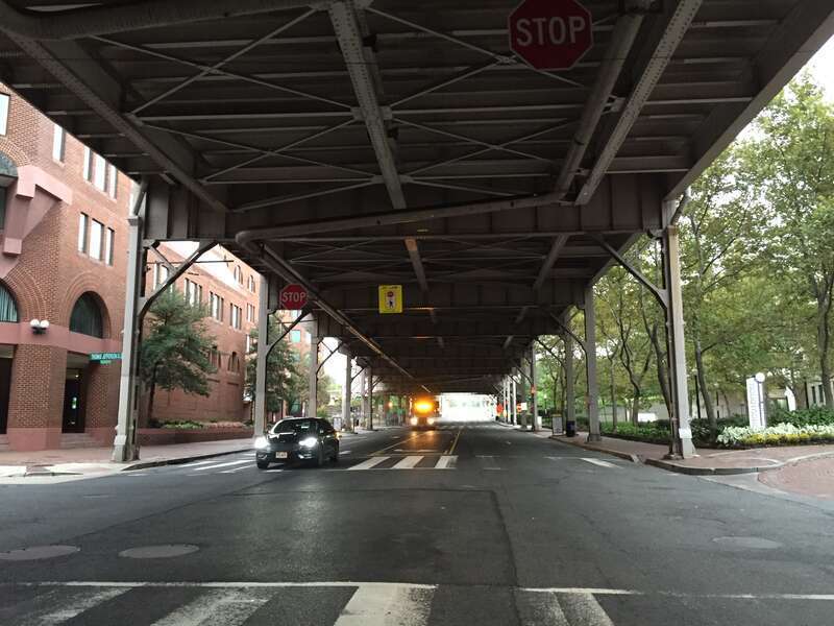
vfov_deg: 48.2
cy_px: 313
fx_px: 699
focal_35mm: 29
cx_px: 417
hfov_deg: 61.7
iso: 250
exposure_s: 1/30
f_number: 2.2
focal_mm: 4.15
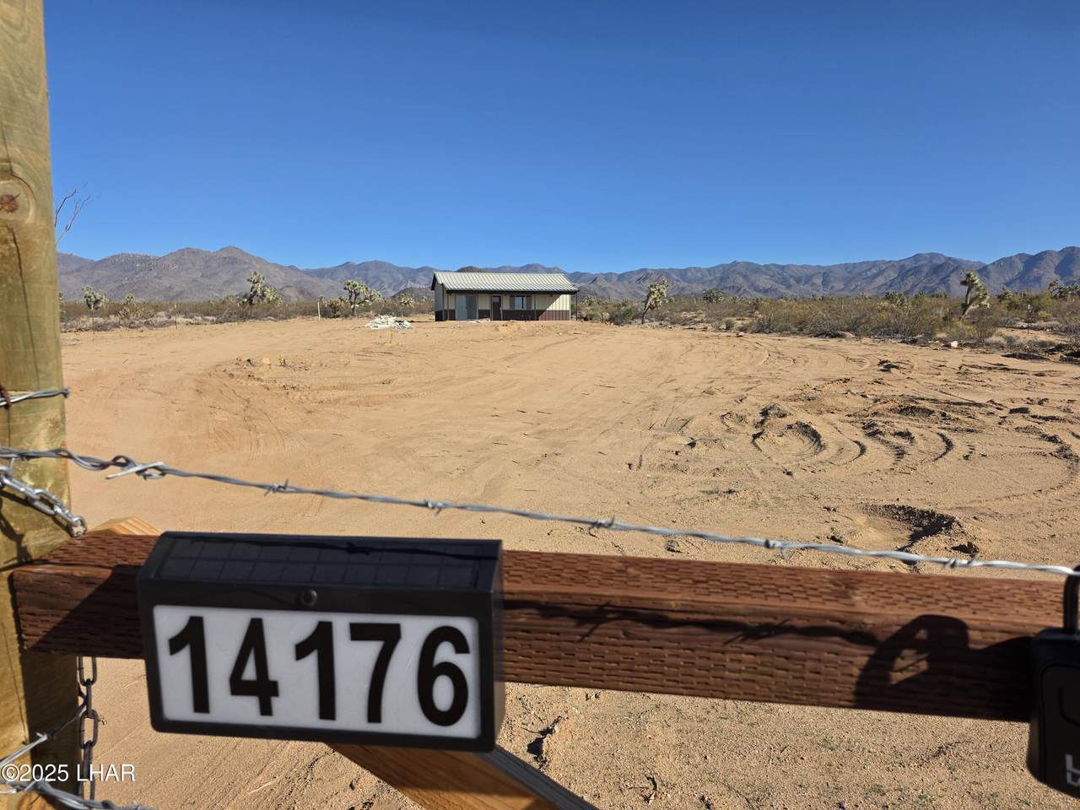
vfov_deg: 58.9
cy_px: 405
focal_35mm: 23
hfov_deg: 73.9
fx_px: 718
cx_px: 540
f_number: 1.7
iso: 80
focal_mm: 6.25
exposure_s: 1/7333
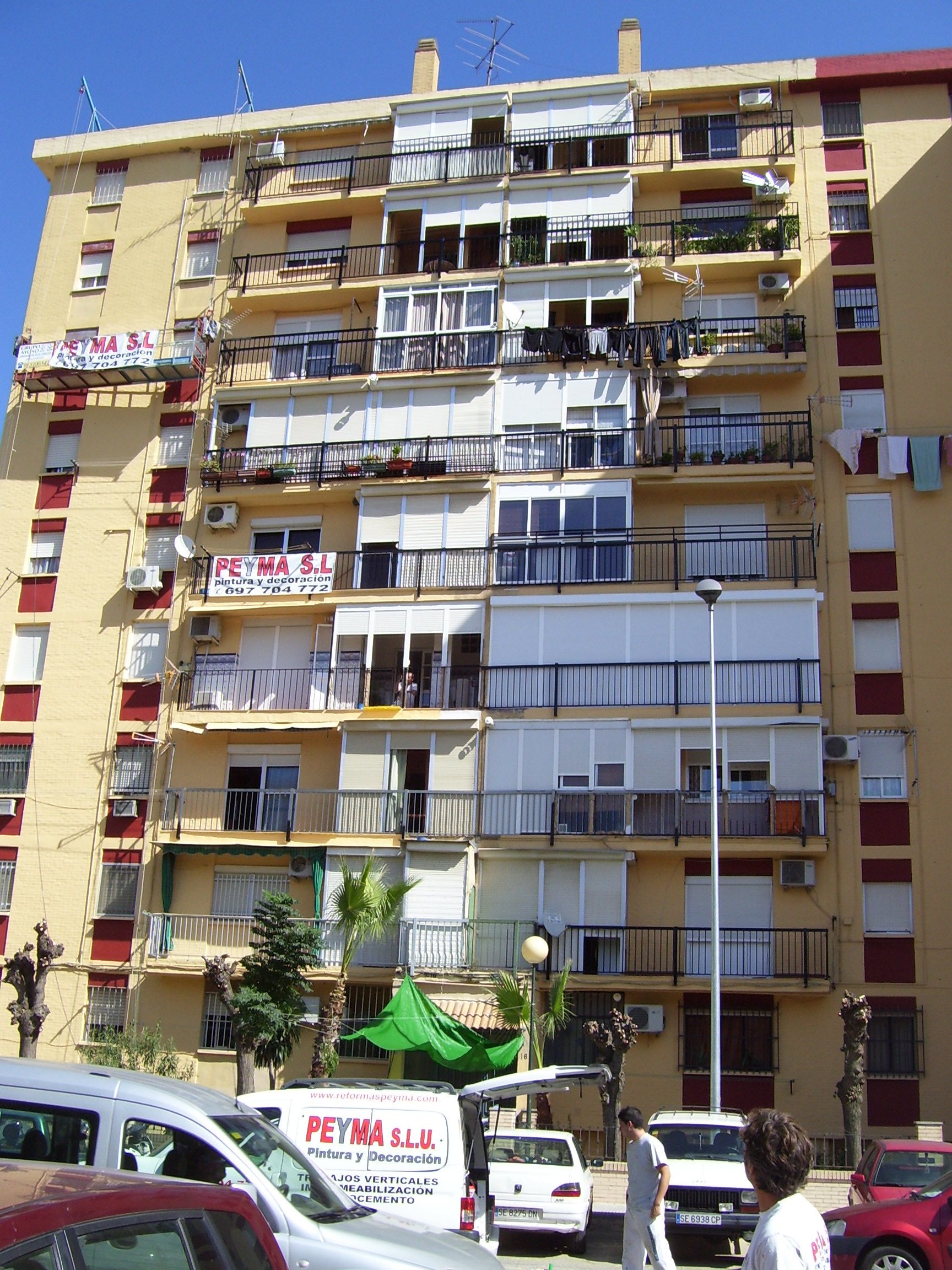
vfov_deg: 51.4
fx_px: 1320
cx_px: 476
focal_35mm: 36
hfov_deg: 39.7
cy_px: 635
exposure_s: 1/500
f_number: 4.8
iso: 80
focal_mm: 6
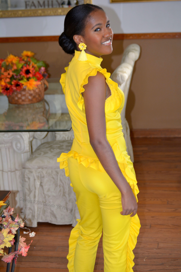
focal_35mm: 82
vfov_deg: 24.6
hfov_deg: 16.6
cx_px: 90
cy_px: 136
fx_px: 622
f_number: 4
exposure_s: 1/60
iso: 640
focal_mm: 55
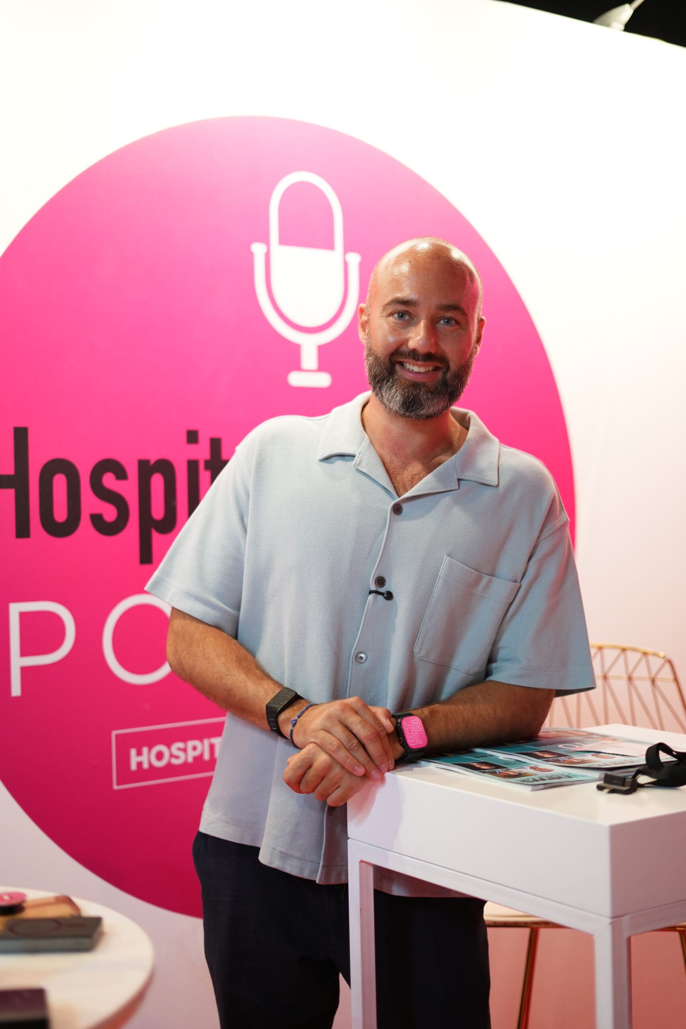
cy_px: 514
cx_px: 343
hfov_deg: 27.0
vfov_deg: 39.6
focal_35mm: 50
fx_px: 1429
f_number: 1.8
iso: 800
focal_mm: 50
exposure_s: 1/125
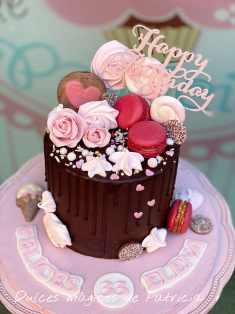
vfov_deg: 36.8
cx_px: 118
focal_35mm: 52
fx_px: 471
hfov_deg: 28.0
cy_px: 157
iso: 20
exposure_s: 1/204
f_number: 2
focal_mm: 6
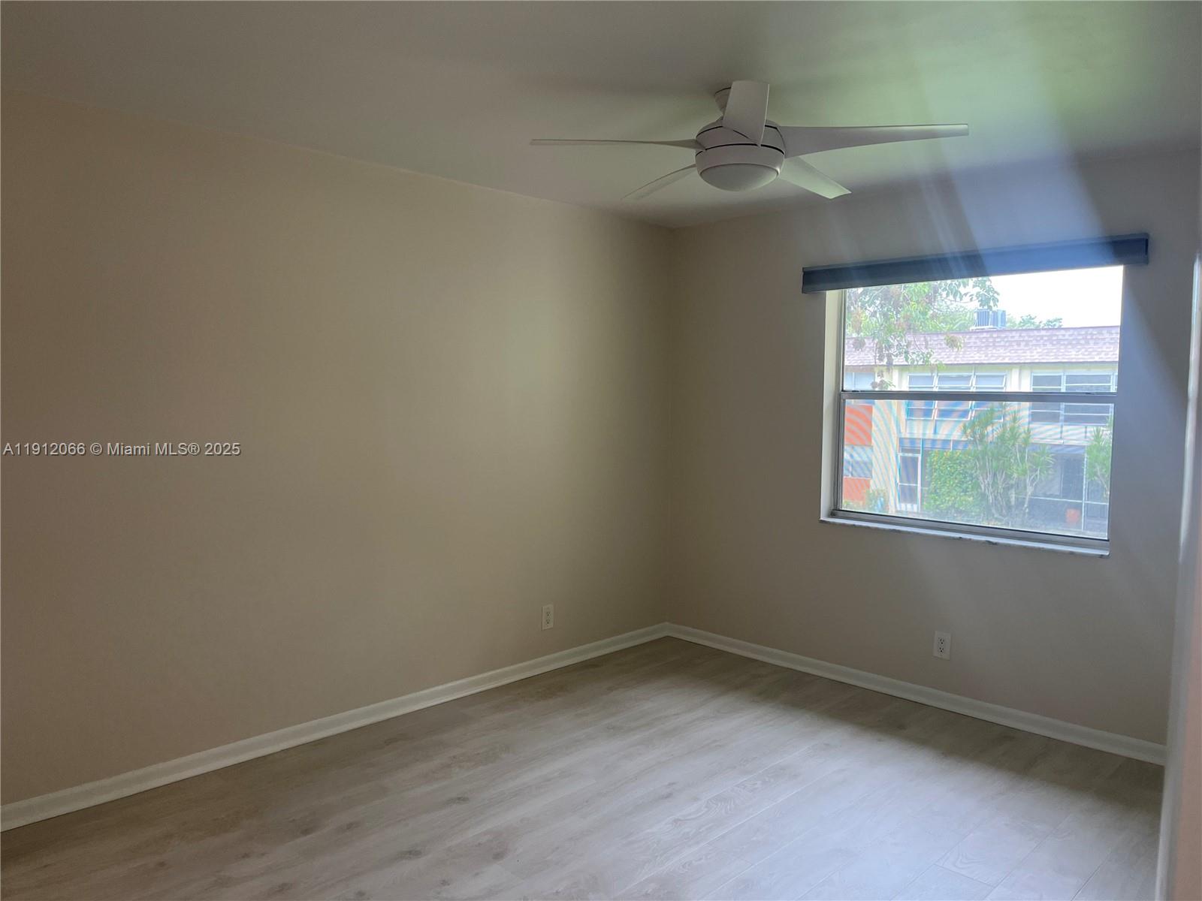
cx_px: 601
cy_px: 450
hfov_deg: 67.3
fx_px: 903
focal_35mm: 26
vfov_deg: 53.1
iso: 80
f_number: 1.6
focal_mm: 5.1
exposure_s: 1/120
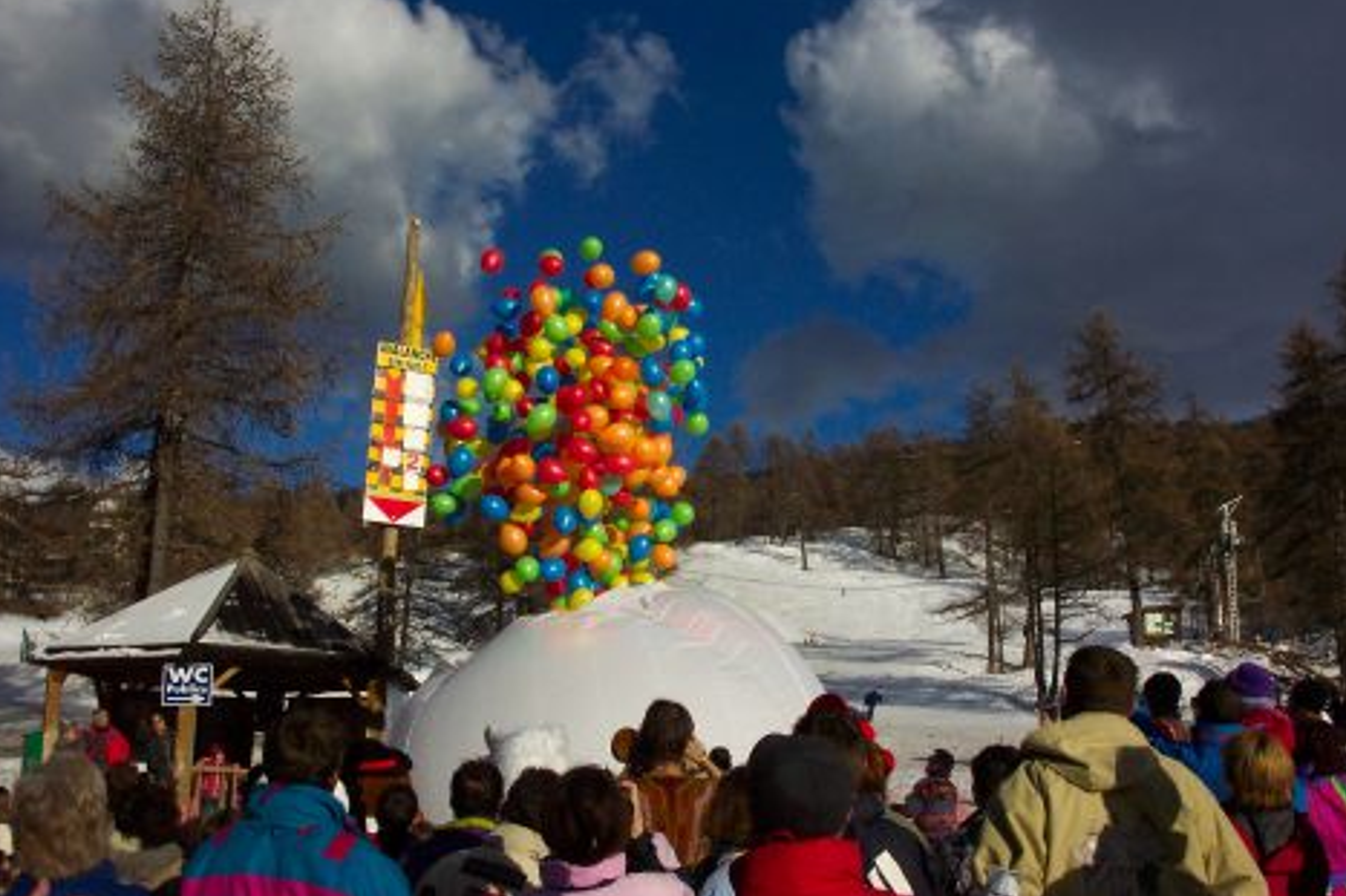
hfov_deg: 53.1
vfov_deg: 36.8
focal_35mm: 36
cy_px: 444
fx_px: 1345
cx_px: 666
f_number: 9.5
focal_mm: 7.5
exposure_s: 1/500
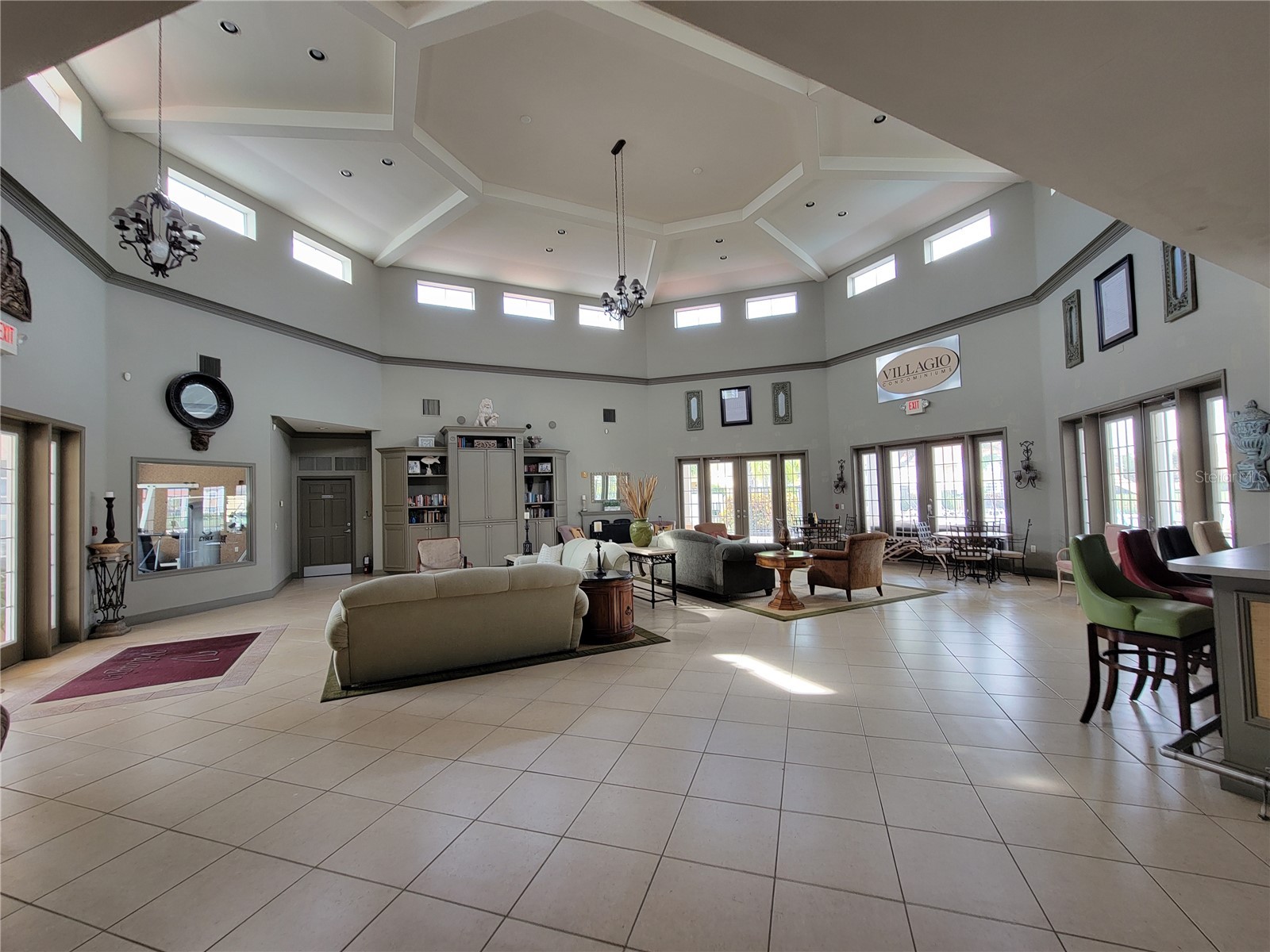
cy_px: 476
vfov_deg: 89.9
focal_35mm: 13
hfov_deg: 106.2
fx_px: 477
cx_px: 635
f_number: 2.2
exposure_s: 1/60
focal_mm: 2.2
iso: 80
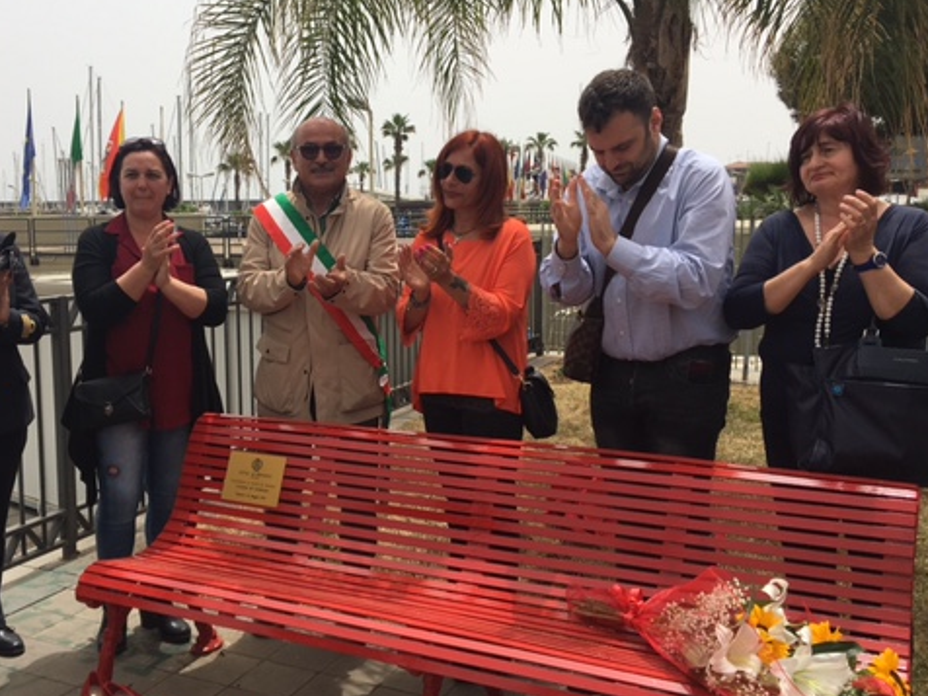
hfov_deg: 47.5
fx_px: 1046
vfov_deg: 36.8
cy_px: 347
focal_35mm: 39
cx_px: 353
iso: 25
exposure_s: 1/1570
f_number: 2.2
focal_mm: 4.15
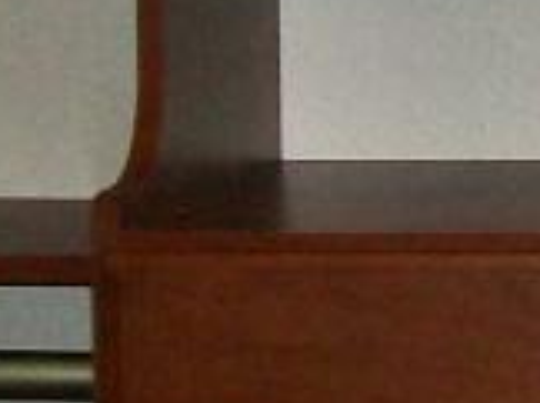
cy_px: 17
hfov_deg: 8.1
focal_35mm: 228
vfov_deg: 6.5
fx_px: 3551
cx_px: 1237
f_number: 2.7
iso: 160
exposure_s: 1/60
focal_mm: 6
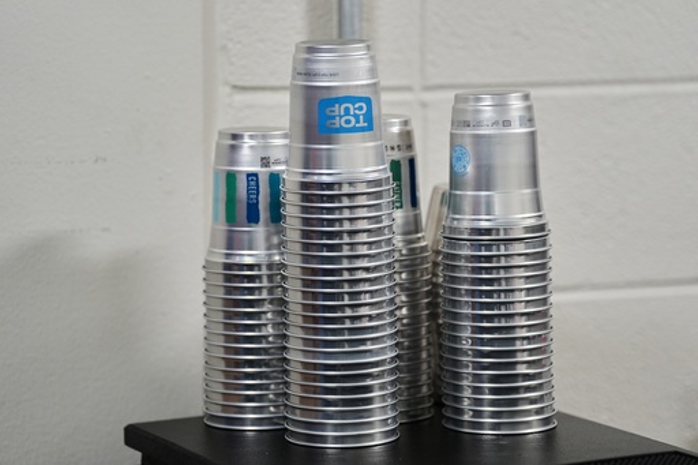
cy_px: 232
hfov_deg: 15.9
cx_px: 349
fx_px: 2500
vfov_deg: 10.6
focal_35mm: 129
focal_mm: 129
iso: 1250
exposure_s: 1/200
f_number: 2.8
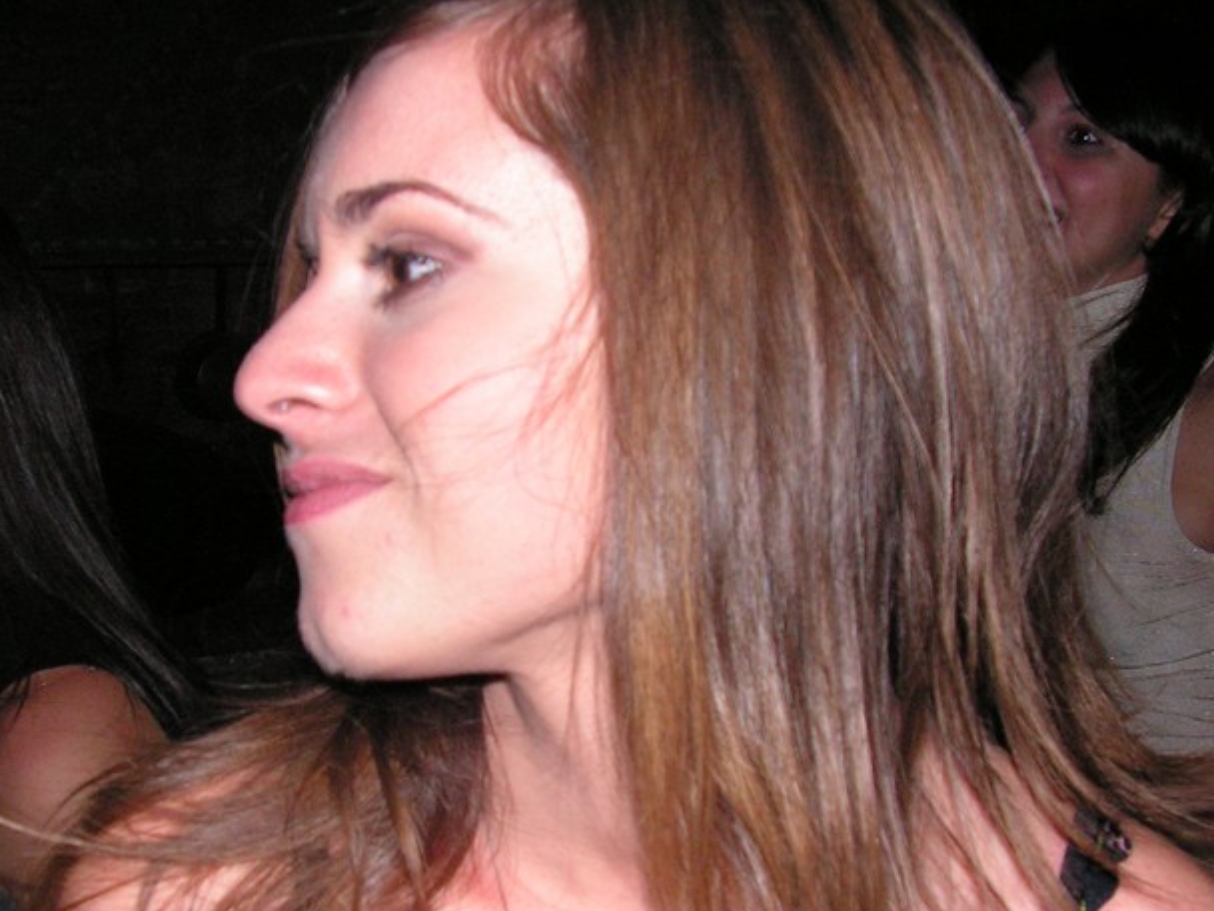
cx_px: 527
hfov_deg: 38.1
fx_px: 1754
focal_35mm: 50
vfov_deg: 28.9
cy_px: 593
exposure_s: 1/40
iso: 200
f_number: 3.2
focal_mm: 6.4
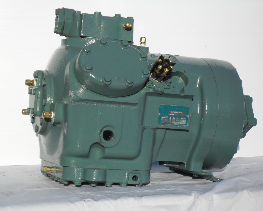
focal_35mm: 110
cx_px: 135
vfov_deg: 14.0
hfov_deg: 17.5
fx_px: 856
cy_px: 105
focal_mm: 18.9
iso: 100
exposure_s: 1/750
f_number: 5.8
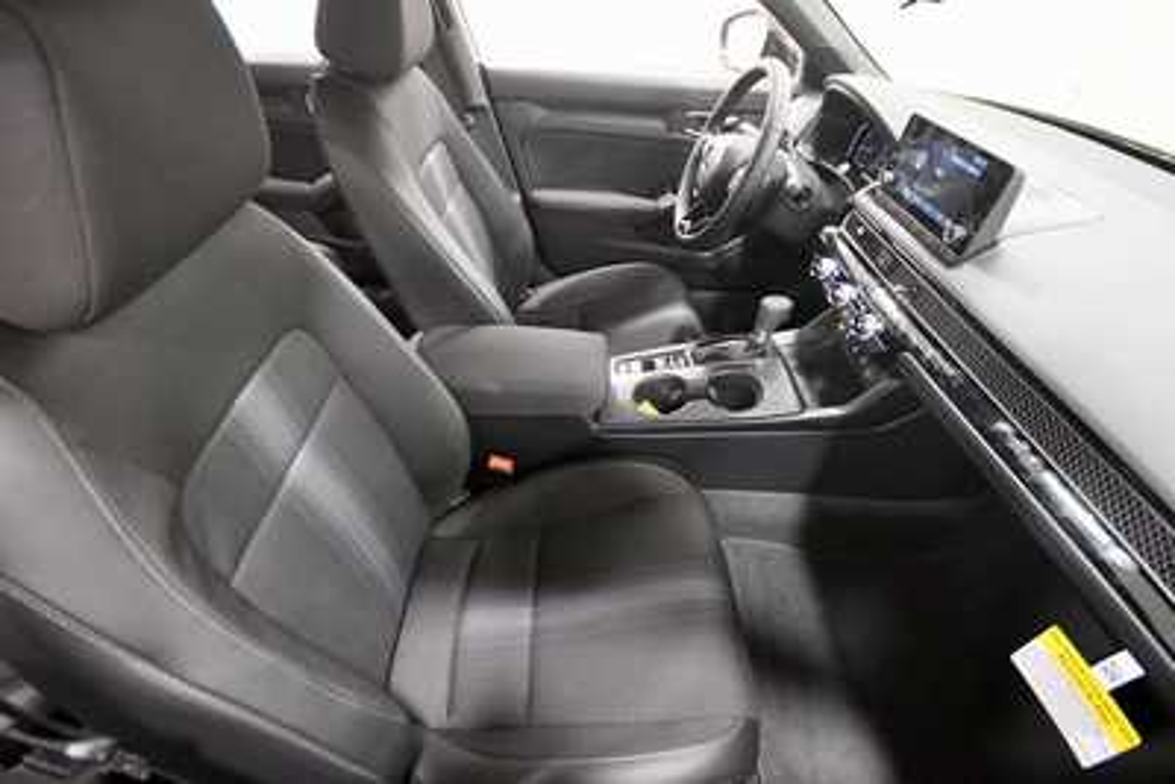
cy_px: 392
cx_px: 588
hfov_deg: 90.0
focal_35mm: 18
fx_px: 588
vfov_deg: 67.4
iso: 3200
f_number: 4.5
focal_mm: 12
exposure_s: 1/60
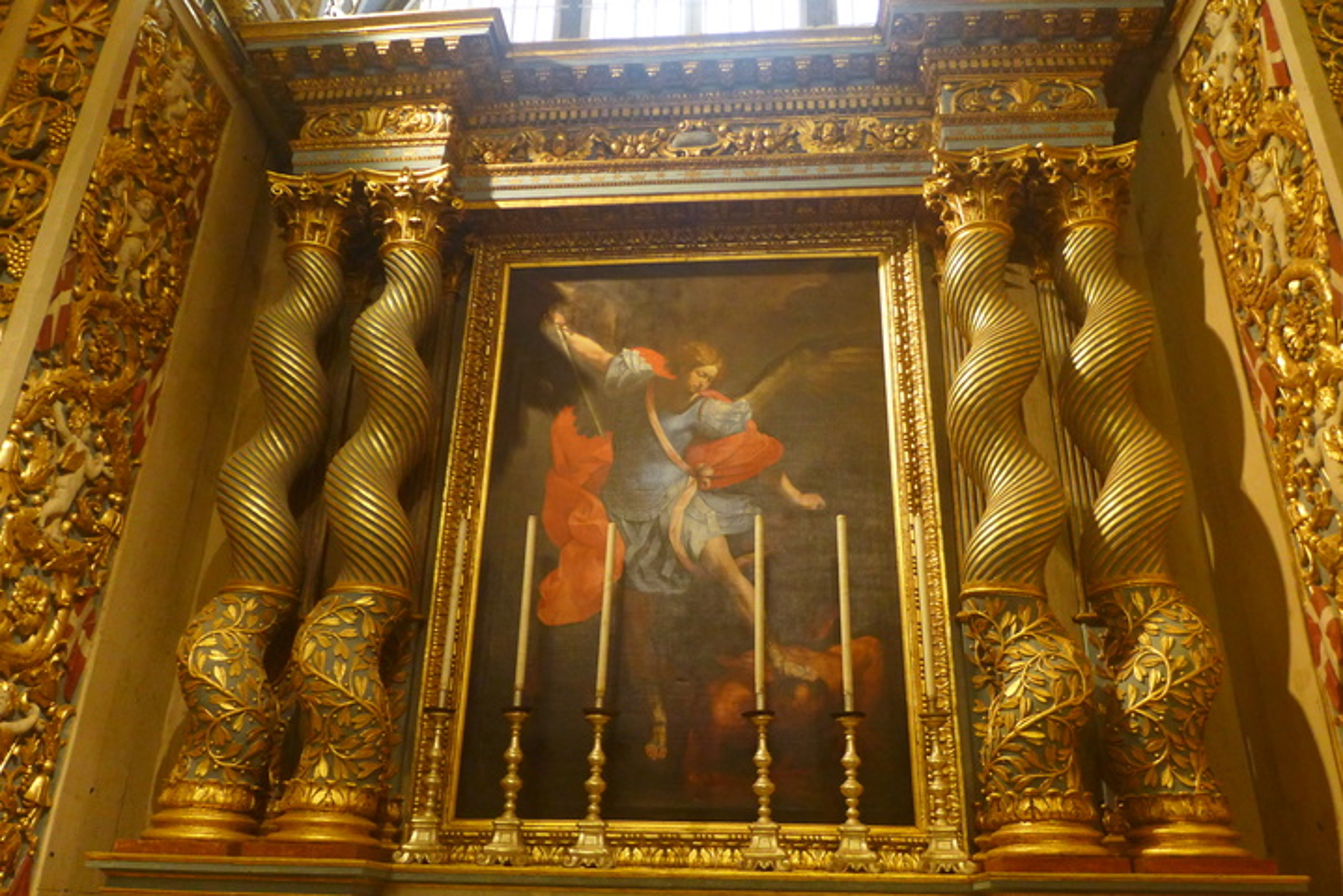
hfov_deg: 65.5
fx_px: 1045
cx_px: 672
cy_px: 448
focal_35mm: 28
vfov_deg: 46.4
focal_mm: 5.5
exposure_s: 1/50
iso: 800
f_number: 1.5
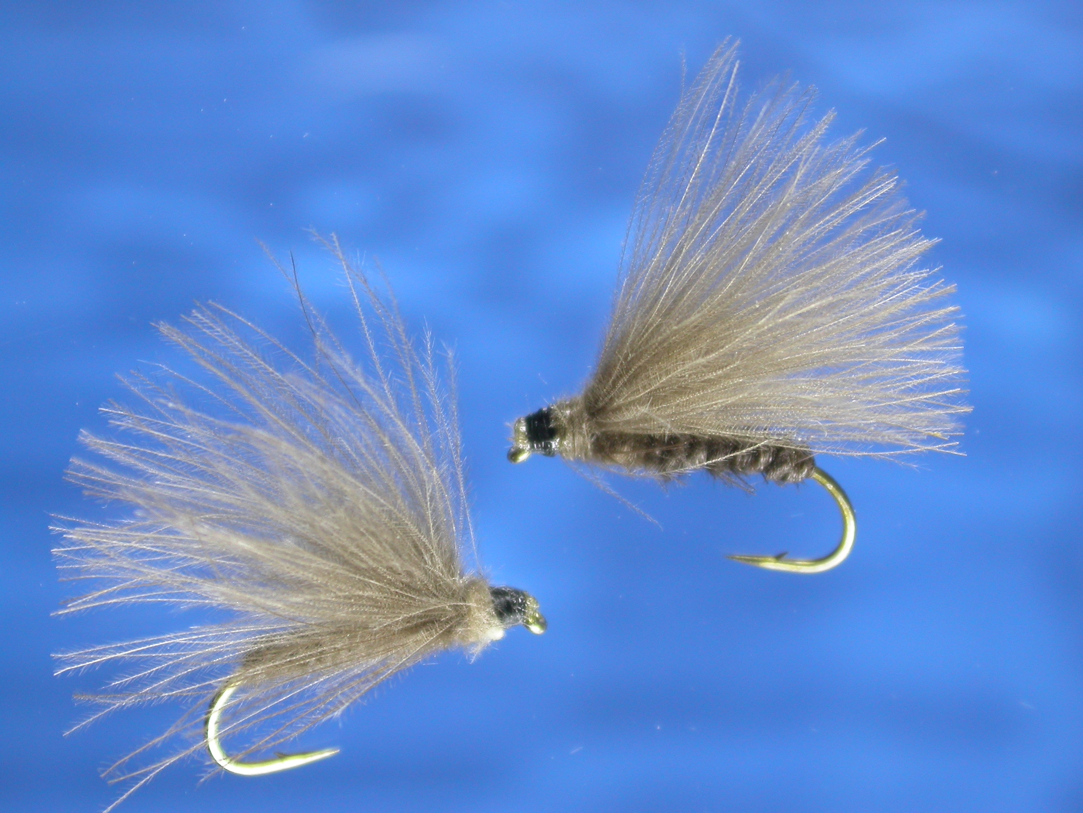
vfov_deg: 11.7
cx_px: 542
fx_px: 3973
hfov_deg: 15.5
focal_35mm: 127
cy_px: 406
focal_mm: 26.4
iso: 100
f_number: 5.1
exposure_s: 1/71.7
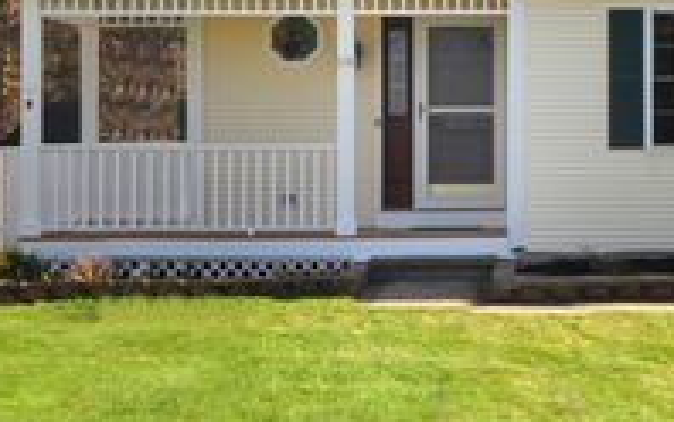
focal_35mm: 77
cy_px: 14
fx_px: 1415
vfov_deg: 16.7
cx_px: 783
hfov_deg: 24.6
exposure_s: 1/400
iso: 320
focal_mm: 20
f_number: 8
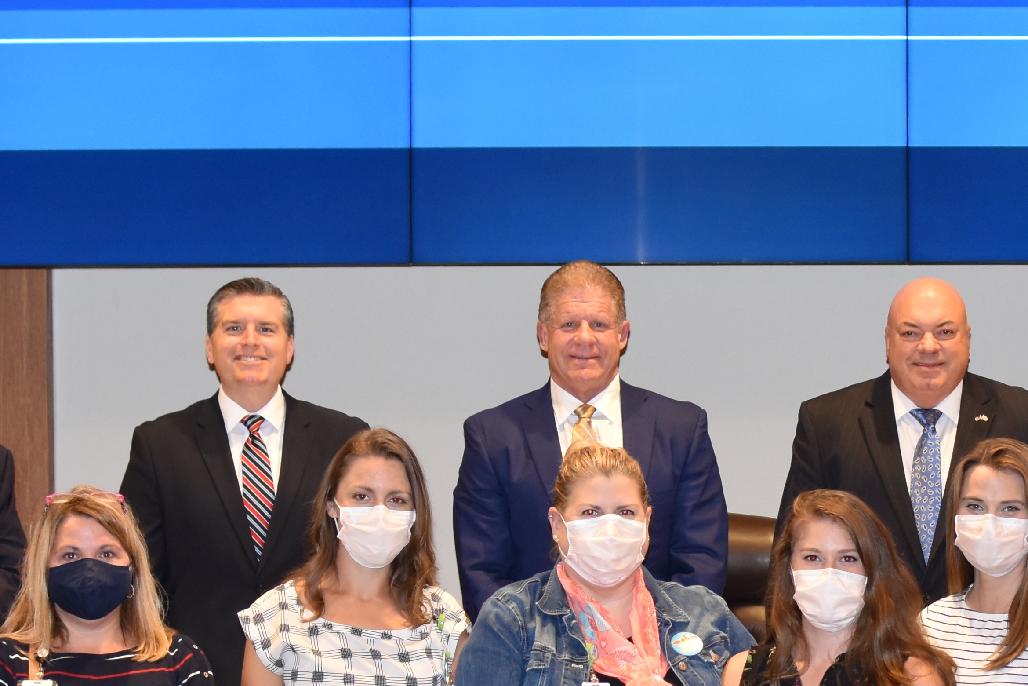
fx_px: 3719
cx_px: 792
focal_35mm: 130
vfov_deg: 10.5
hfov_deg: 15.7
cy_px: 605
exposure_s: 1/60
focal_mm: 35
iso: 800
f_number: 2.8
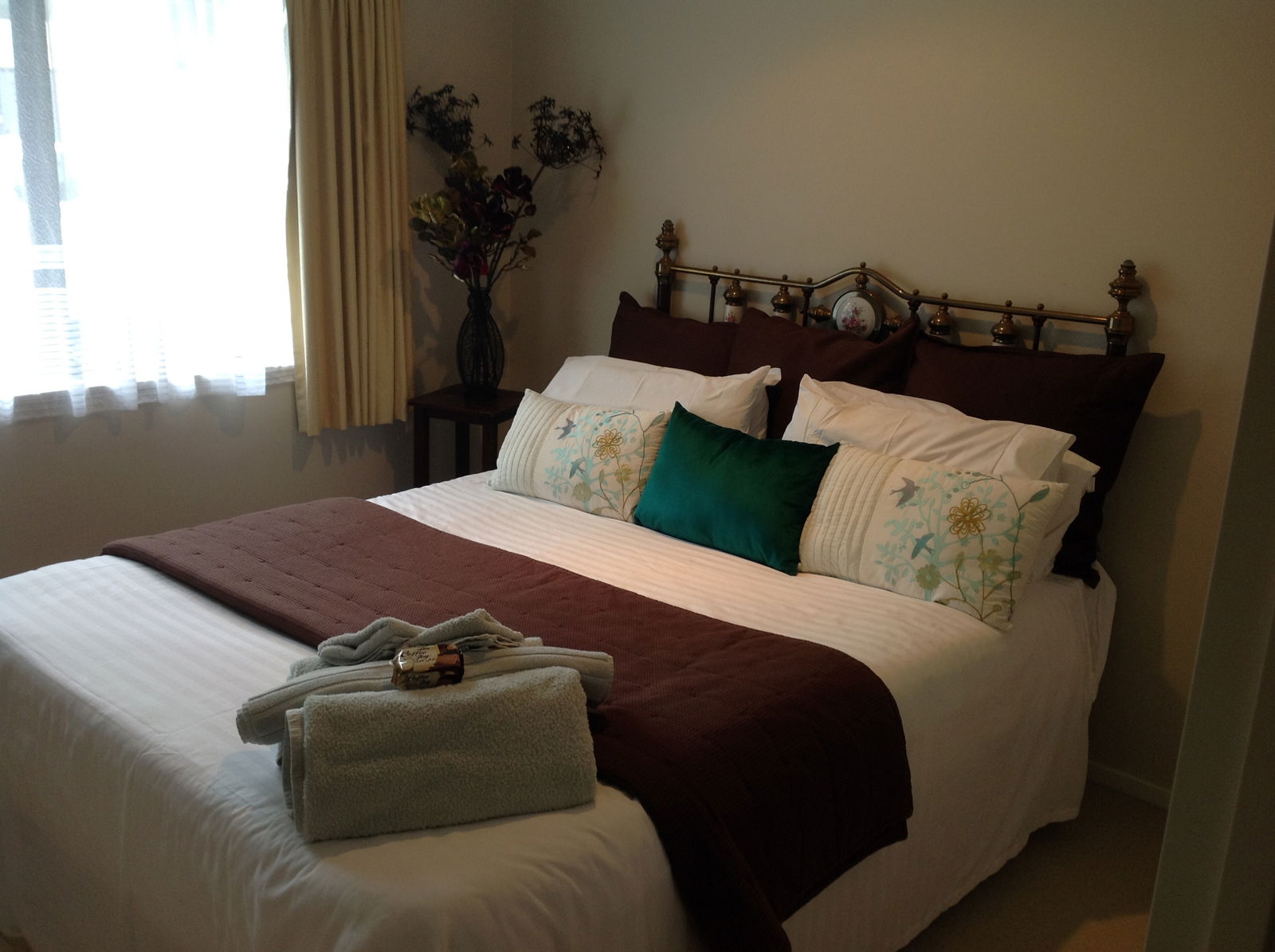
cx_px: 638
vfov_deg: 40.6
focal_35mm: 35
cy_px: 476
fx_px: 1287
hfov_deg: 52.7
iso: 50
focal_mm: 4.28
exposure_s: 1/20
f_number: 2.4
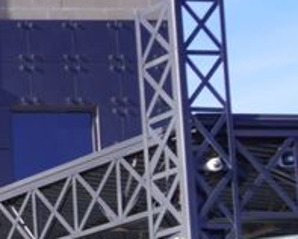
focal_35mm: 153
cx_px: -414
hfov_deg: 10.7
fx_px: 1355
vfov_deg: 9.8
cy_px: 354
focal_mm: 21
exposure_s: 1/100
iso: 100
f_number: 8
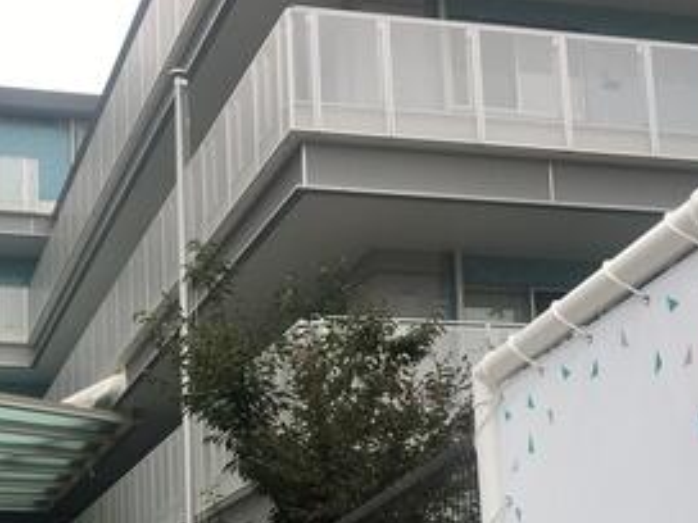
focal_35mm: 64
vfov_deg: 22.0
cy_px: 531
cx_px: 105
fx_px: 1291
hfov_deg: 29.3
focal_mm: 4.15
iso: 25
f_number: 2.2
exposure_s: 1/123
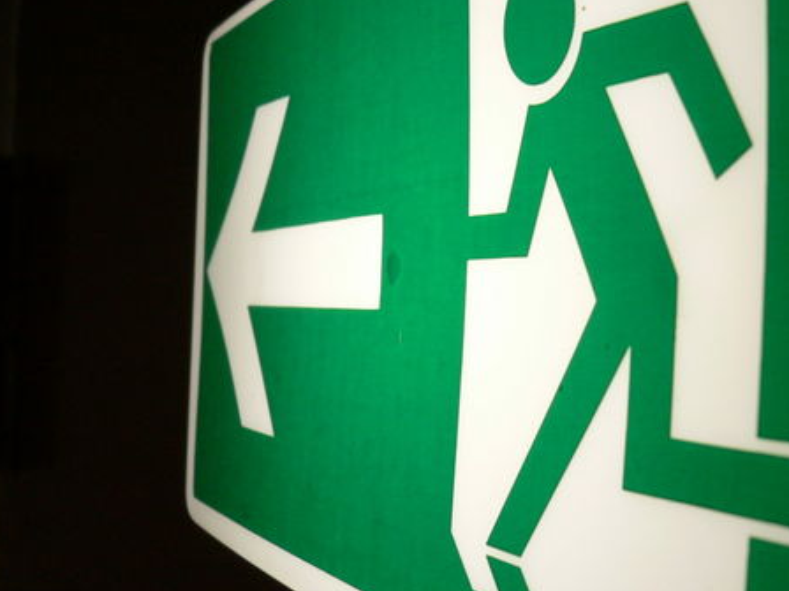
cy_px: 259
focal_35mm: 50
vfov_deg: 29.1
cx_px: 516
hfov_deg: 37.8
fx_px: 1140
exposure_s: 1/50
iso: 100
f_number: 2.8
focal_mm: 5.8
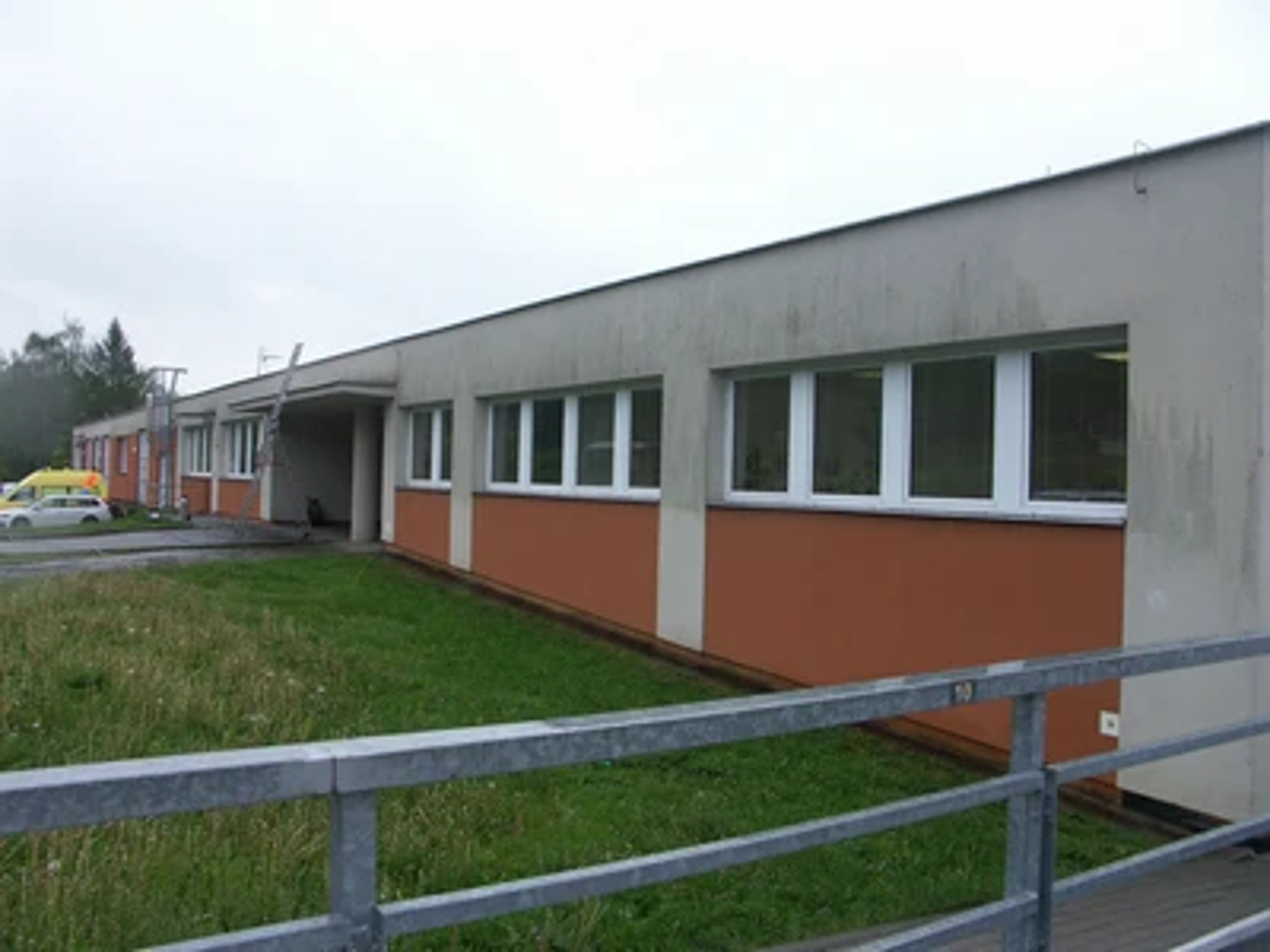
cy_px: 476
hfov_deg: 63.4
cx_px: 635
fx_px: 1027
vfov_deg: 49.7
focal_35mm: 28
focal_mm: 7.2
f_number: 4
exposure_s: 1/125
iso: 100
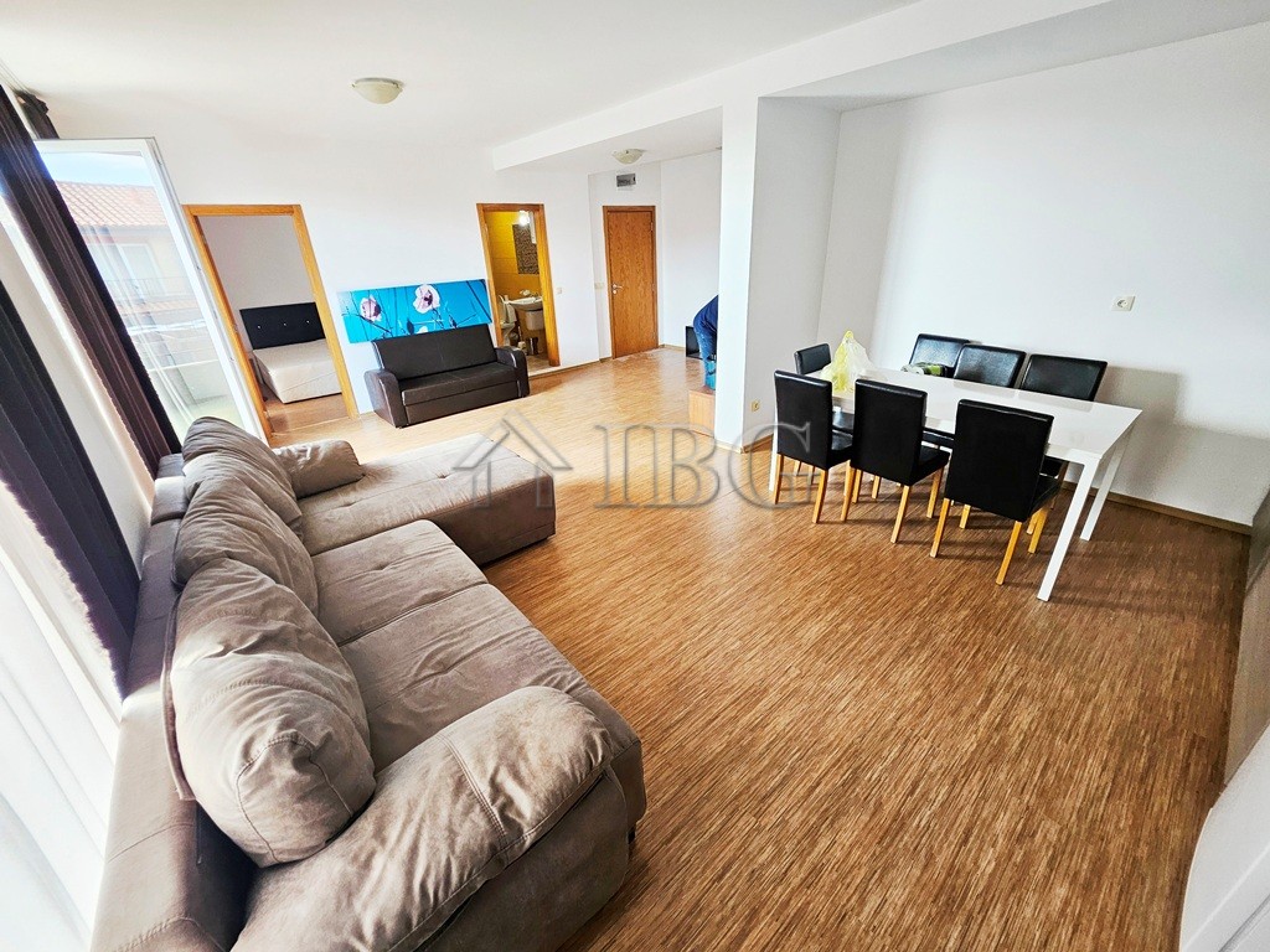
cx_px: 635
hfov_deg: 106.2
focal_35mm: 13
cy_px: 476
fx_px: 477
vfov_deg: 89.9
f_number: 2.2
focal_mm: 1.7
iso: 64
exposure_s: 1/50
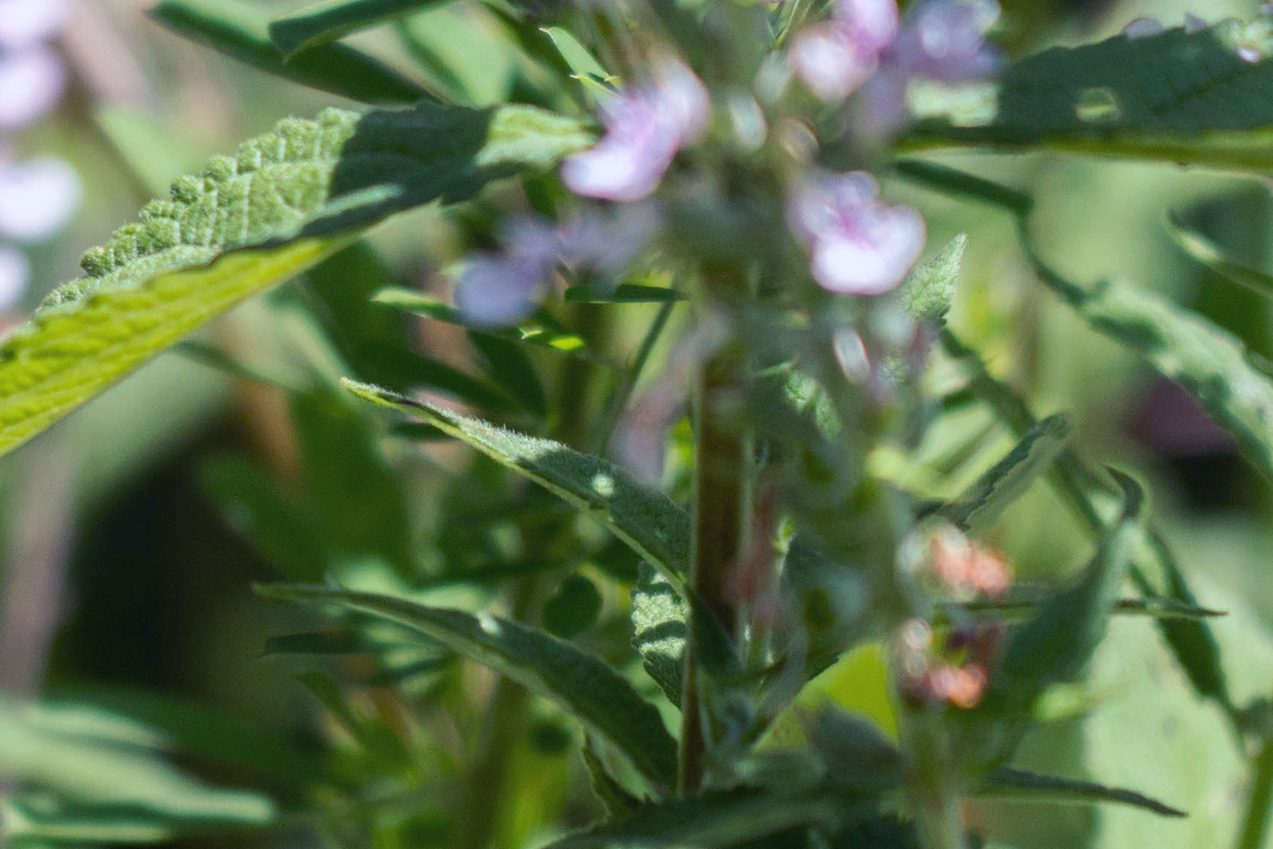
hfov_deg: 4.3
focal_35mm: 484
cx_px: 9
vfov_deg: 2.8
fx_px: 17118
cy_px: 716
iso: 200
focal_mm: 105
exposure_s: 1/1250
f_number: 4
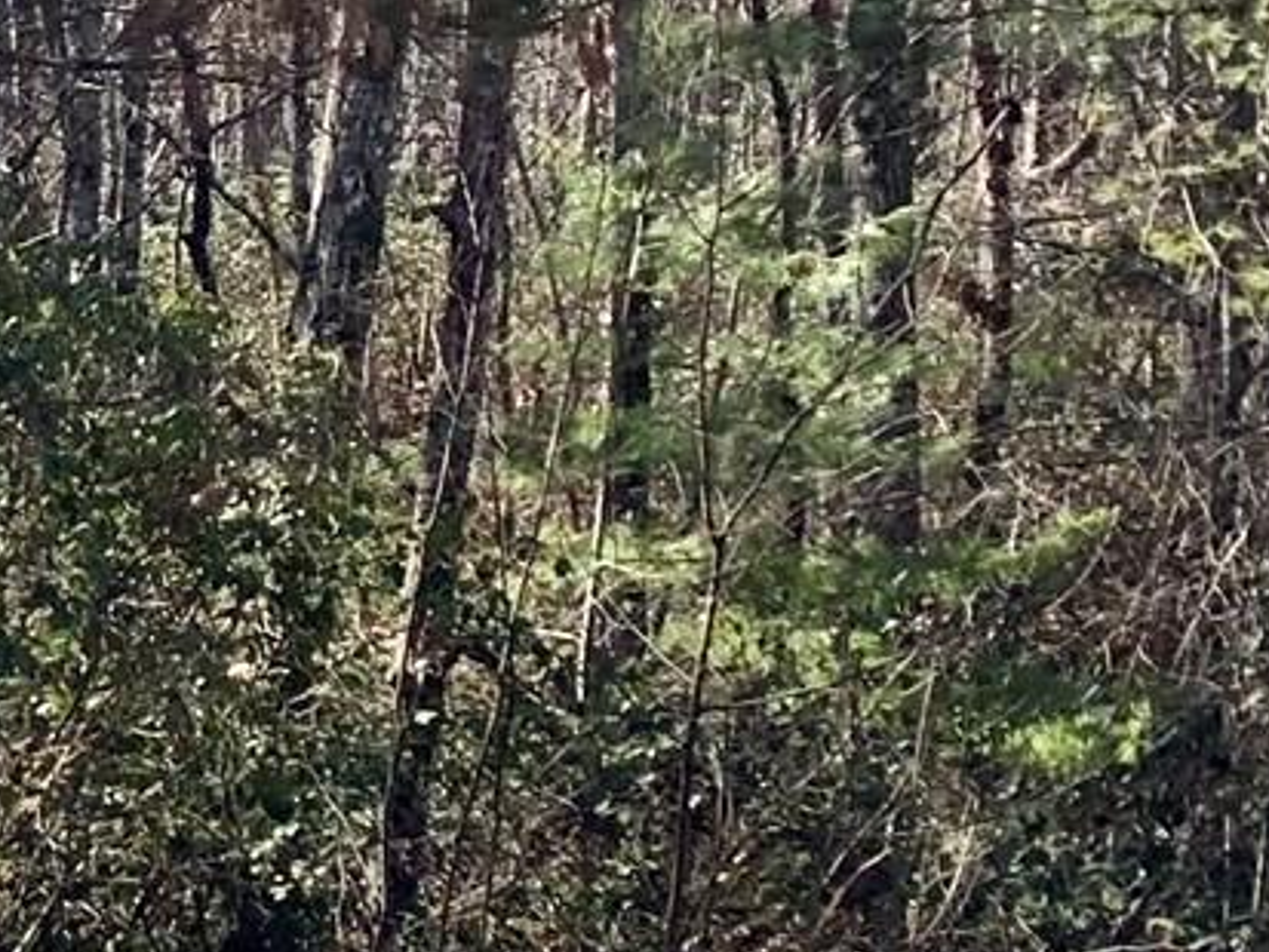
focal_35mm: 129
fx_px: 4730
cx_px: -1598
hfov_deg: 12.6
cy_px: 439
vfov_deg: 11.5
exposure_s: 1/605
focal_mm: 4.25
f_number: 1.8
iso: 25
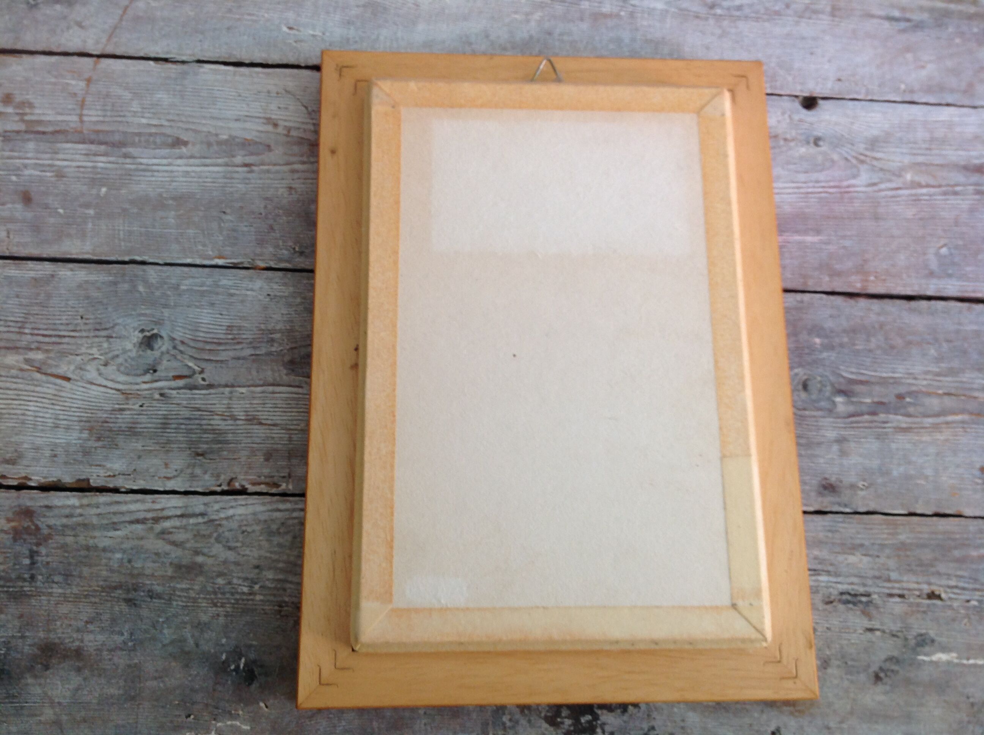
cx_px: 492
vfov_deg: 40.6
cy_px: 368
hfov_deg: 52.7
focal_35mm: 35
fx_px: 993
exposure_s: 1/15
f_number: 2.4
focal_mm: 4.28
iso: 64
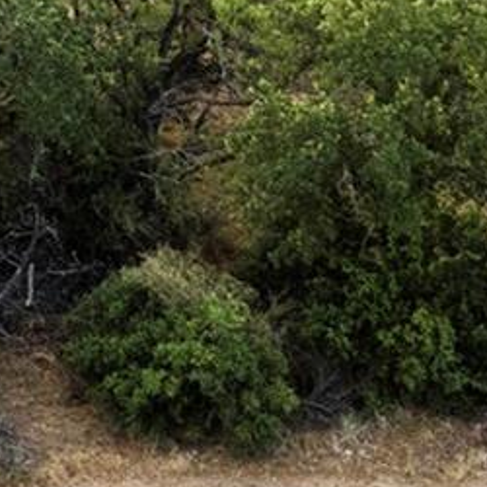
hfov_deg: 9.7
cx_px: -312
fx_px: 2770
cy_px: -398
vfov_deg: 9.5
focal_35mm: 174
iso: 100
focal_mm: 12.29
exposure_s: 1/160
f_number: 5
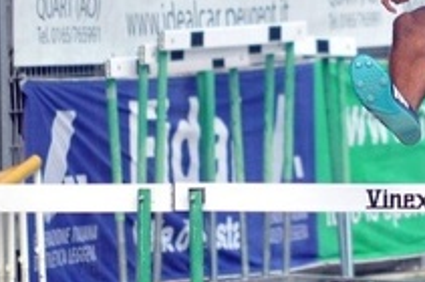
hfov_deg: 2.6
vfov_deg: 1.7
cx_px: 459
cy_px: 10
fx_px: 9289
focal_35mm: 788
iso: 800
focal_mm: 210
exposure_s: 1/1000
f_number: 5.6
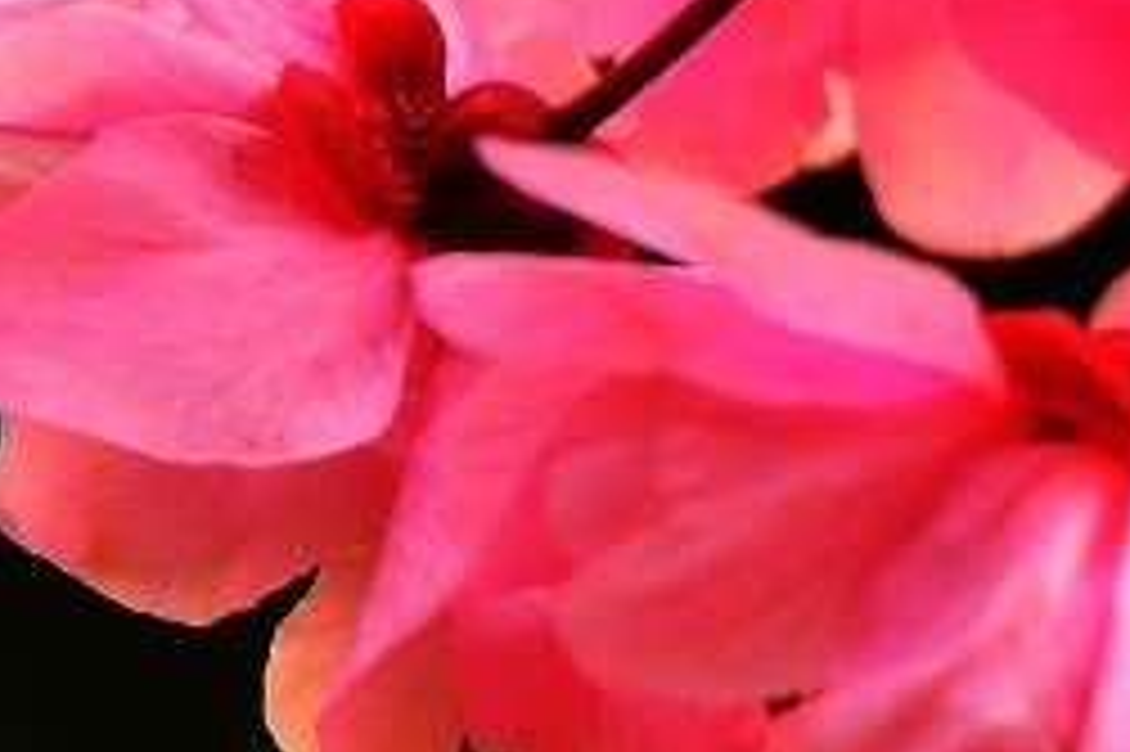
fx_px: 19083
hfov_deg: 3.4
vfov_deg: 2.3
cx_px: 2048
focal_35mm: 608
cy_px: 250
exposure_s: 1/60
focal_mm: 85
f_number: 5.6
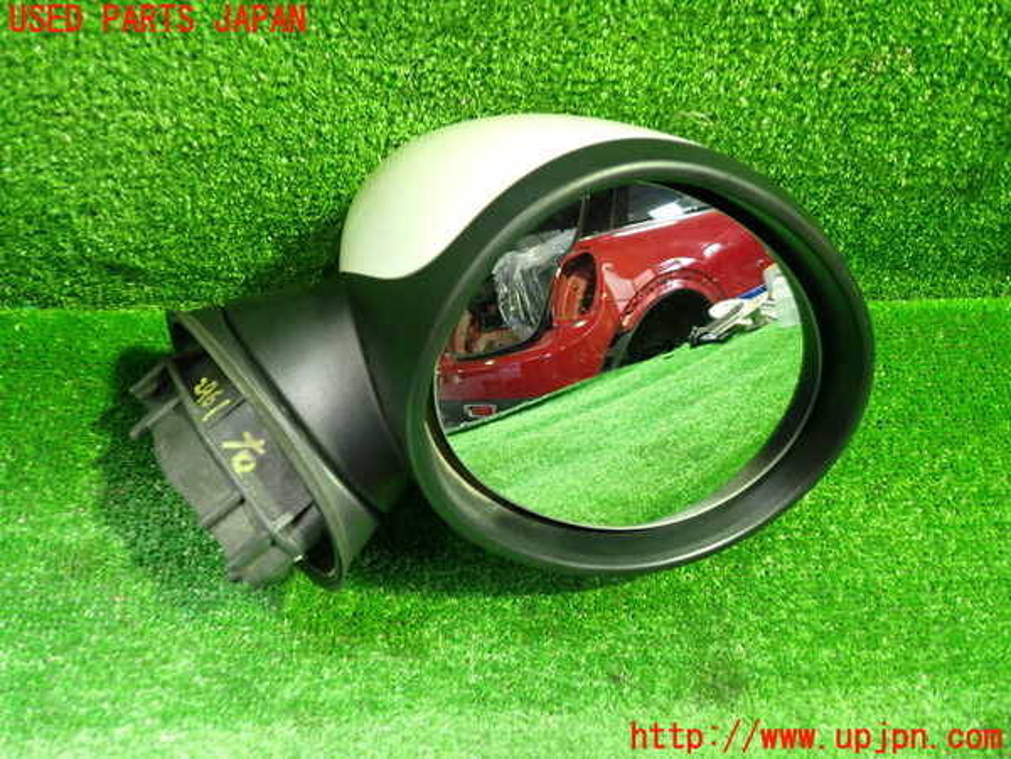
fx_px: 876
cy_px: 380
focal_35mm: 30
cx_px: 506
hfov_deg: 60.0
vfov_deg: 46.8
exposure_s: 1/30
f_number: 2.3
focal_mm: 5.4
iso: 500
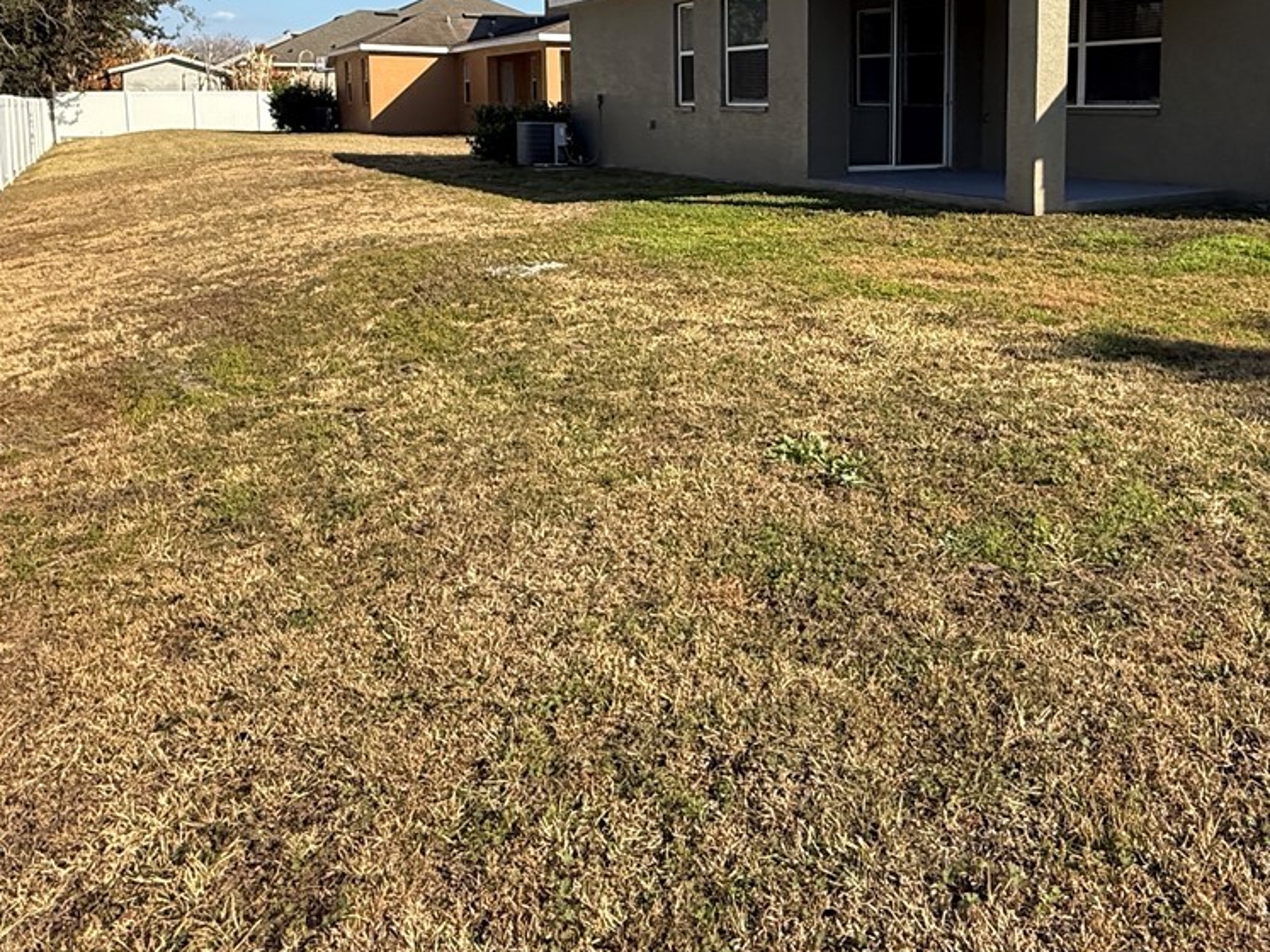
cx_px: 828
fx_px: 1100
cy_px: 221
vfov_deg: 45.0
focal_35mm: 30
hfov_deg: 58.8
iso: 50
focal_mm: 2.22
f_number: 2.2
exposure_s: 1/1339
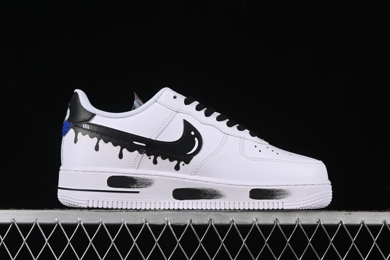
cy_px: 130
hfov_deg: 27.0
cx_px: 195
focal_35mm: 75
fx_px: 812
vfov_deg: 18.2
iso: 160
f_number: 8
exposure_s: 1/100
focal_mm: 50
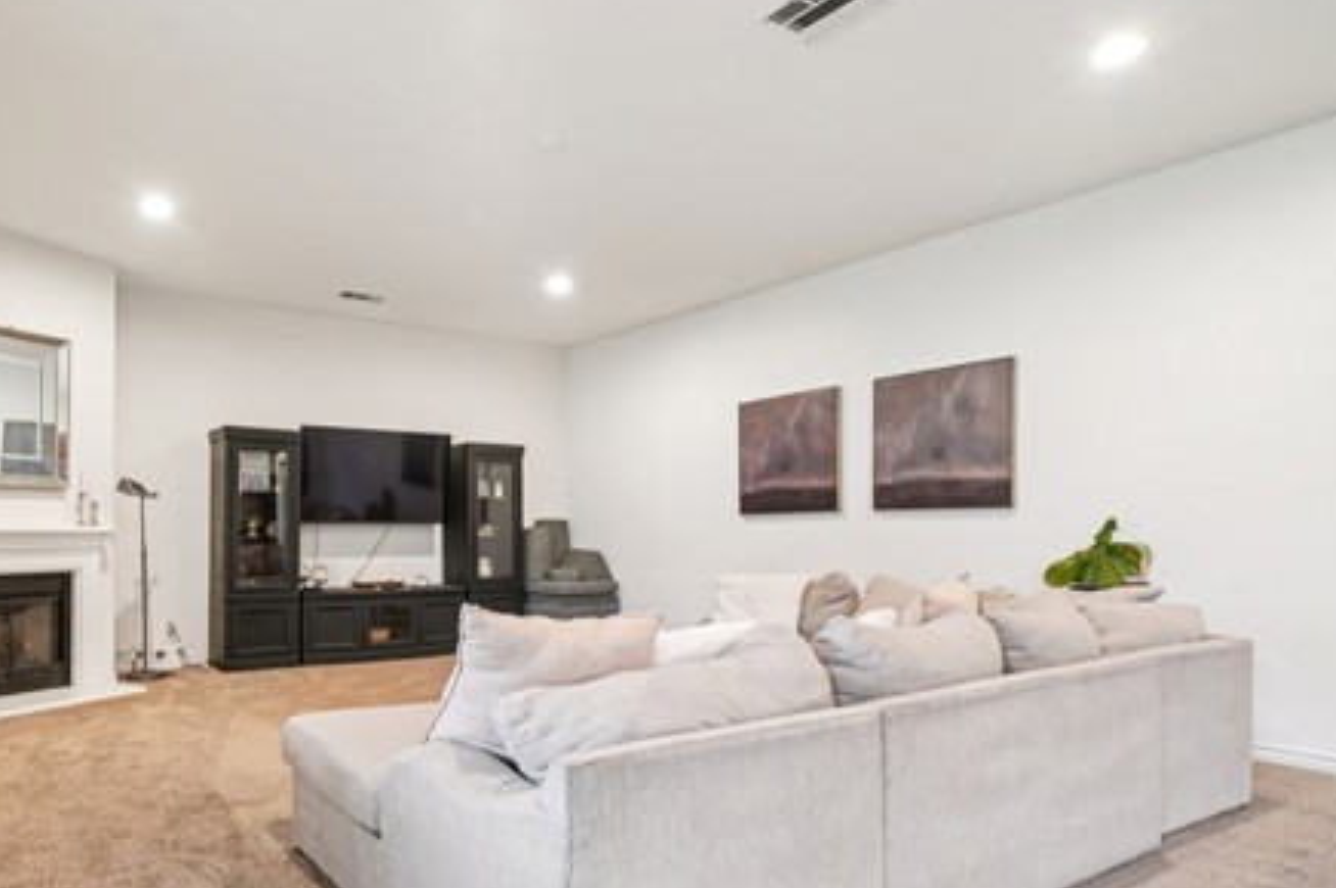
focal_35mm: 22
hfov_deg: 76.8
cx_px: 475
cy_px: 560
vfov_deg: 56.4
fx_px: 816
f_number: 8
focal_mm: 15
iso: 400
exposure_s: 1/2.5
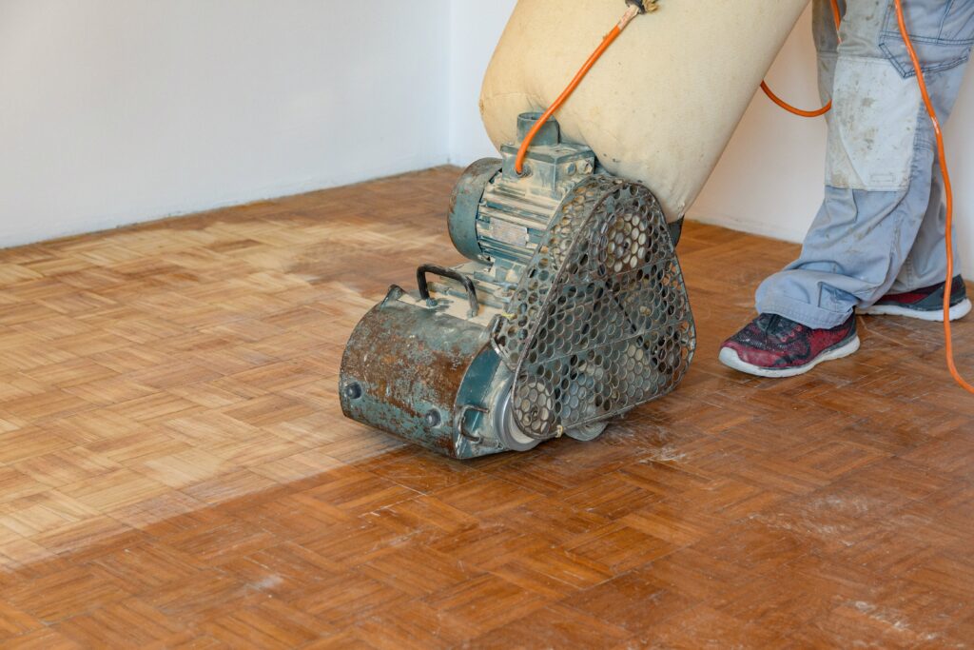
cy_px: 325
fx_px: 1786
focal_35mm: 66
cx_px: 487
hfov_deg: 30.5
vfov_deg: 20.6
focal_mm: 44
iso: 800
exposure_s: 1/320
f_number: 4
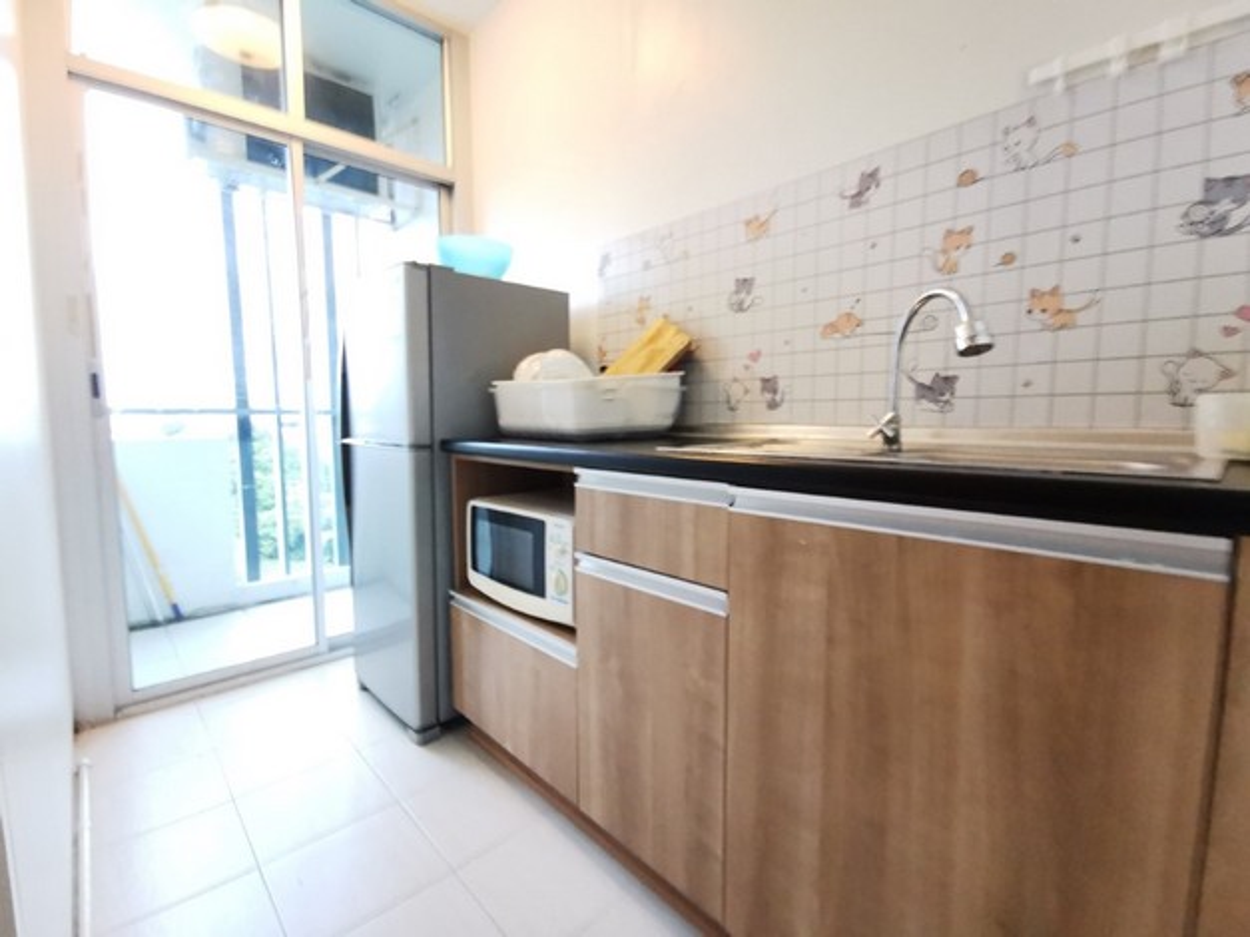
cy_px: 468
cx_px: 625
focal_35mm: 16
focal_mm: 2.35
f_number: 2.2
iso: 640
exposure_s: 1/20
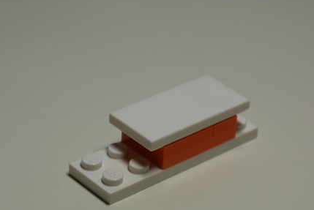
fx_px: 1222
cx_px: 163
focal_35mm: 140
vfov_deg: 9.8
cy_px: 180
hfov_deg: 14.6
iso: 160
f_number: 5.6
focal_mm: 50
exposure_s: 1/80
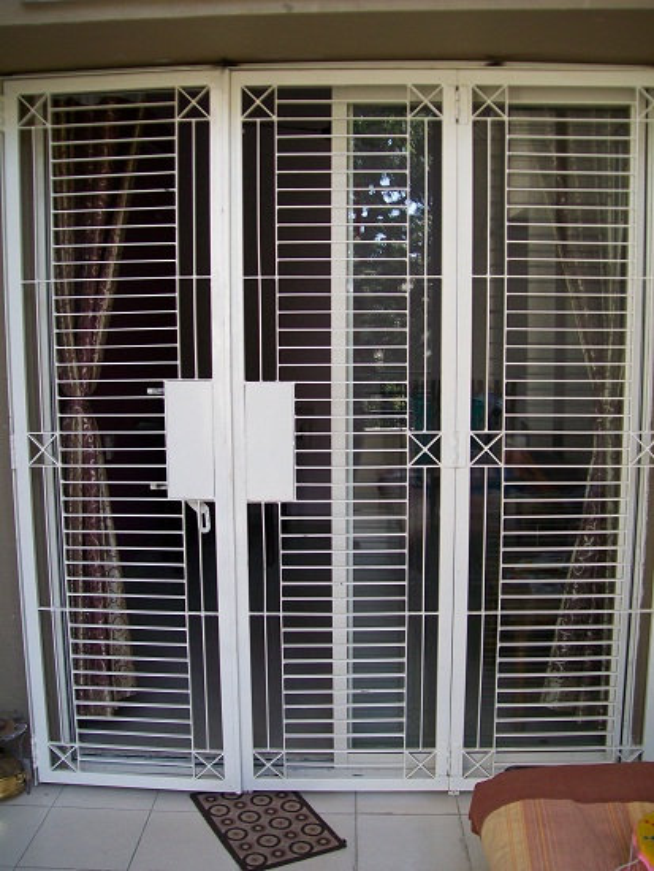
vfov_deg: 53.9
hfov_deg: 41.8
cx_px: 327
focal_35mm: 34
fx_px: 856
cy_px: 436
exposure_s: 1/100
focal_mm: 6.1
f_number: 2.7
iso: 64
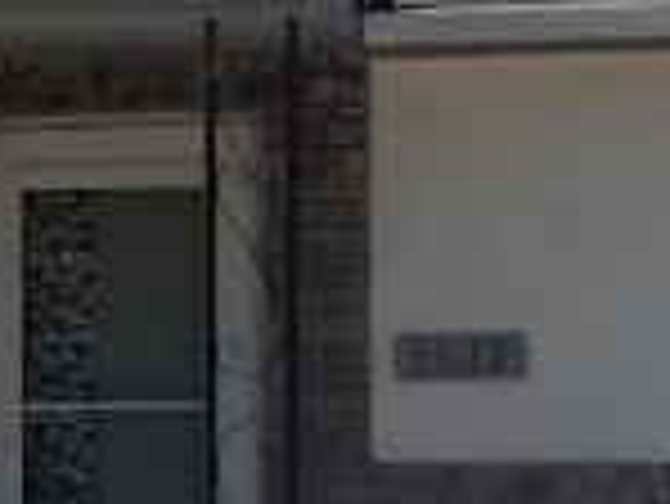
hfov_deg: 8.2
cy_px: 432
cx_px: -103
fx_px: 4649
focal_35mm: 240
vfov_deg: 6.2
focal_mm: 4.28
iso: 50
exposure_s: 1/2045
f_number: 2.4
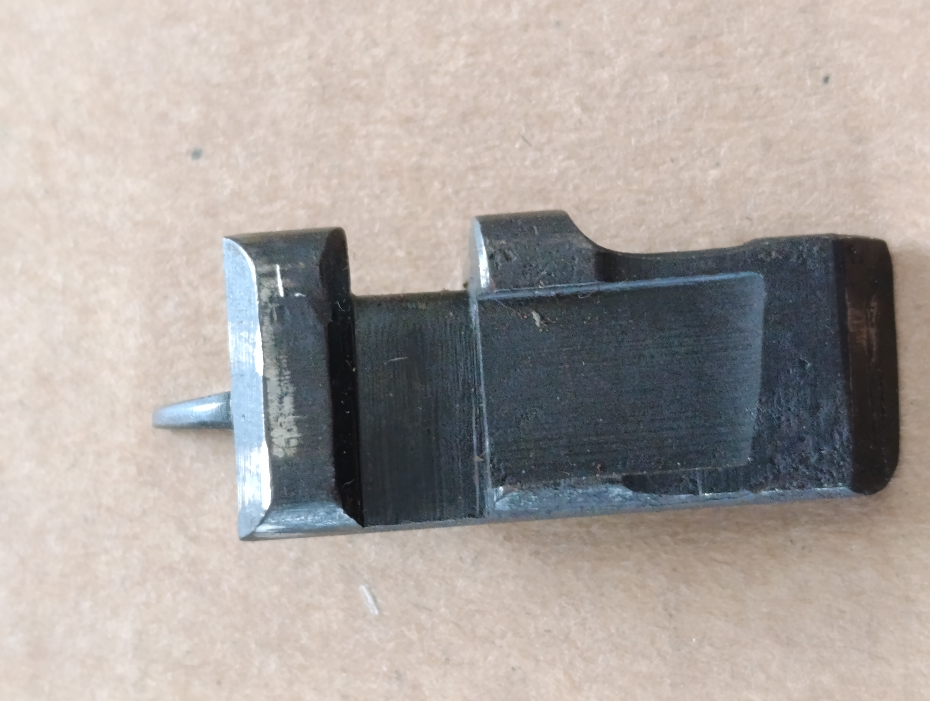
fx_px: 2475
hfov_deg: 21.3
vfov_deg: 16.1
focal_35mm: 92
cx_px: 465
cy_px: 350
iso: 640
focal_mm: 6.14
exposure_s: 1/100
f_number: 1.6
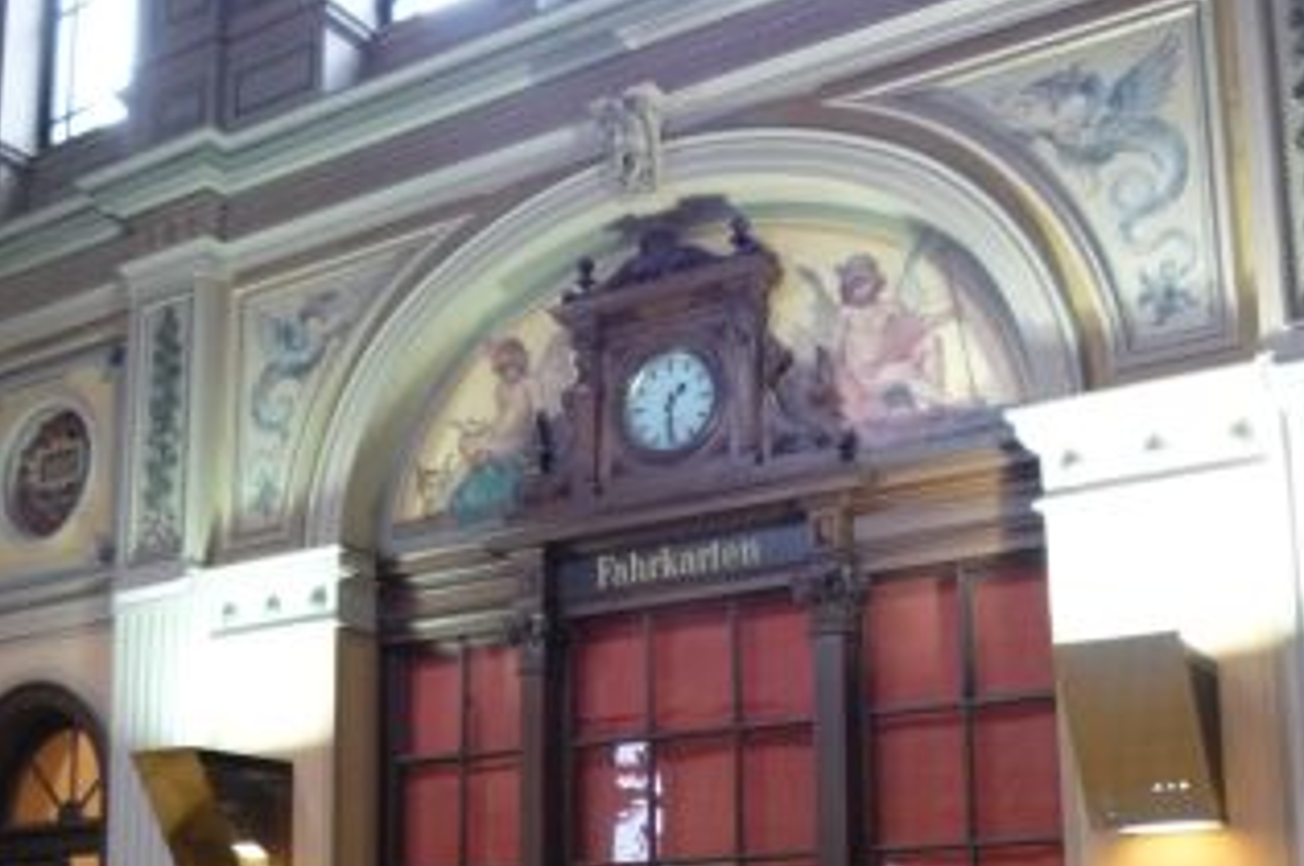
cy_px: 736
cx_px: 656
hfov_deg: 43.6
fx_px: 1628
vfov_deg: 28.9
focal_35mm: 45
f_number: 3.3
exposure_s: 1/15
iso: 400
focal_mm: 5.2
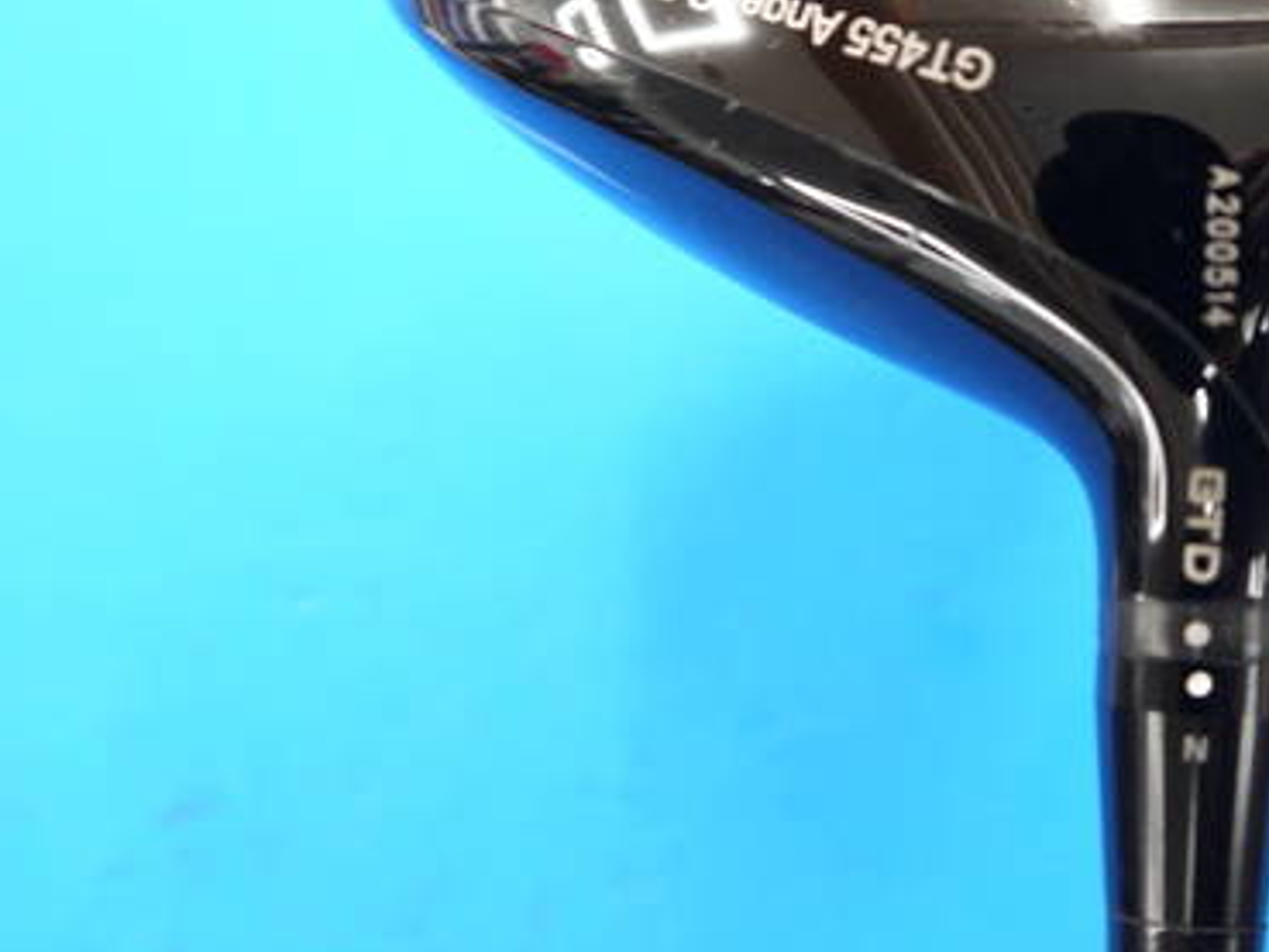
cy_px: 299
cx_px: 849
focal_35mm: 52
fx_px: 1907
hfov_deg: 36.4
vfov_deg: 27.8
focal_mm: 15
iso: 400
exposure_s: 1/60
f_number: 3.6
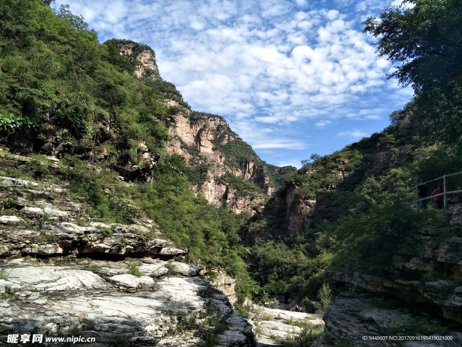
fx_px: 320
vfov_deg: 56.8
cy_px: 174
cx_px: 231
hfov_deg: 71.6
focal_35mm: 24
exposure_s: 1/1212
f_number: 1.7
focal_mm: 4.1
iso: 33
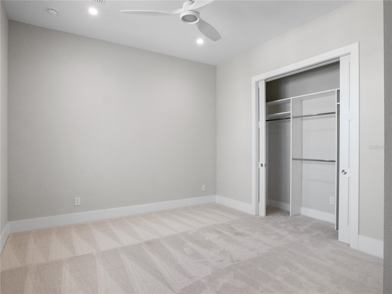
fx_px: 226
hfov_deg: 81.7
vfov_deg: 66.0
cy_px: 147
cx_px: 196
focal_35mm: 20
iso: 3200
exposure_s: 1/50
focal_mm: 10
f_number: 13
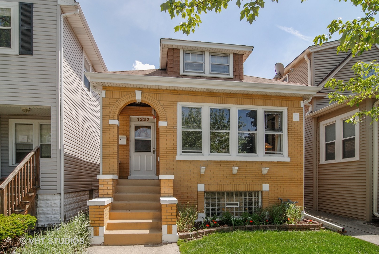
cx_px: 190
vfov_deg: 67.5
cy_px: 127
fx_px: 190
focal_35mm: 18
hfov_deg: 89.9
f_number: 8
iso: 100
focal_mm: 12
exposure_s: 1/125
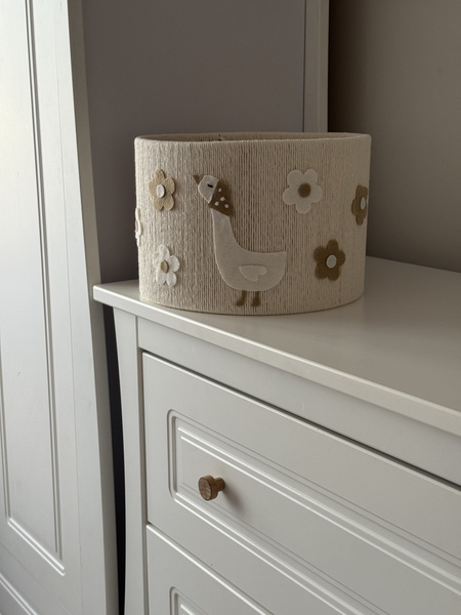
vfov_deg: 39.7
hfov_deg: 30.3
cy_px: 308
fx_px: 852
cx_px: 230
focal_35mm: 48
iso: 125
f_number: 1.78
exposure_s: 1/60
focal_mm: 6.76
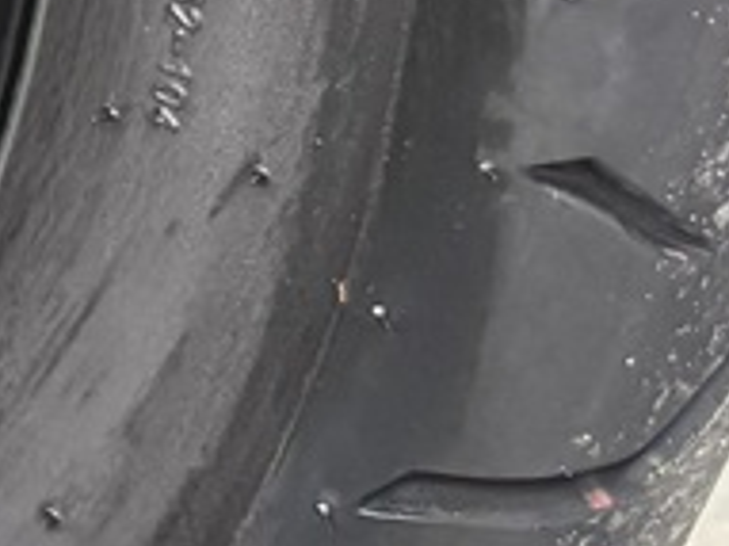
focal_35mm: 174
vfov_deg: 8.2
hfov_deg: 9.2
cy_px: -428
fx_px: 3662
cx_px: -1424
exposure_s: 1/60
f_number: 1.6
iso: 250
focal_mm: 5.96
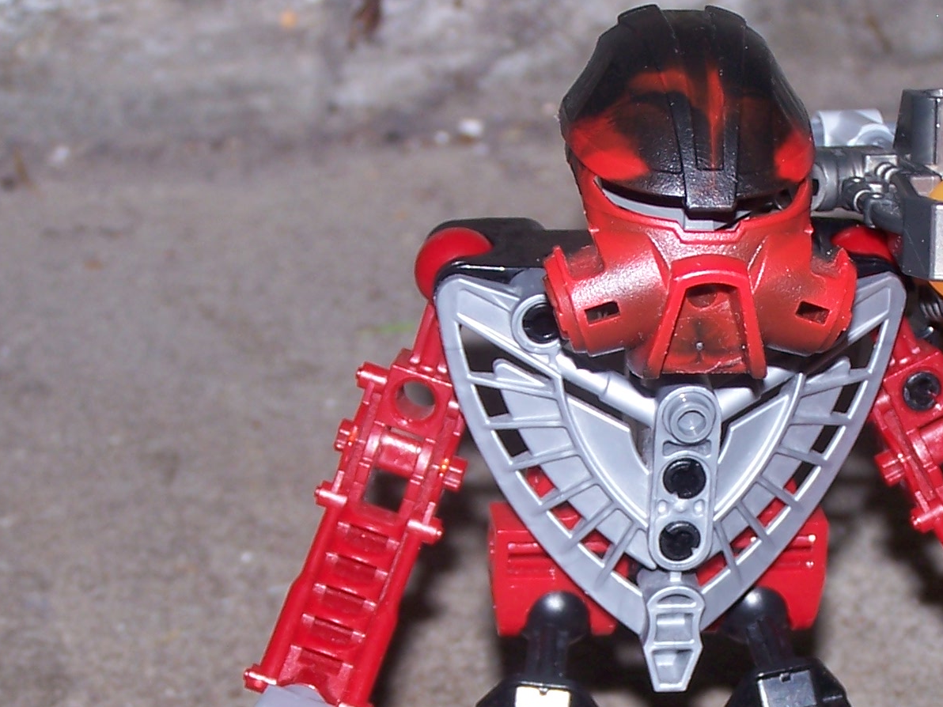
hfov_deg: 13.6
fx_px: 3950
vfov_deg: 10.2
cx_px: 718
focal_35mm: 145
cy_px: 590
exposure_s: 1/60
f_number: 3.2
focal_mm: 12.4
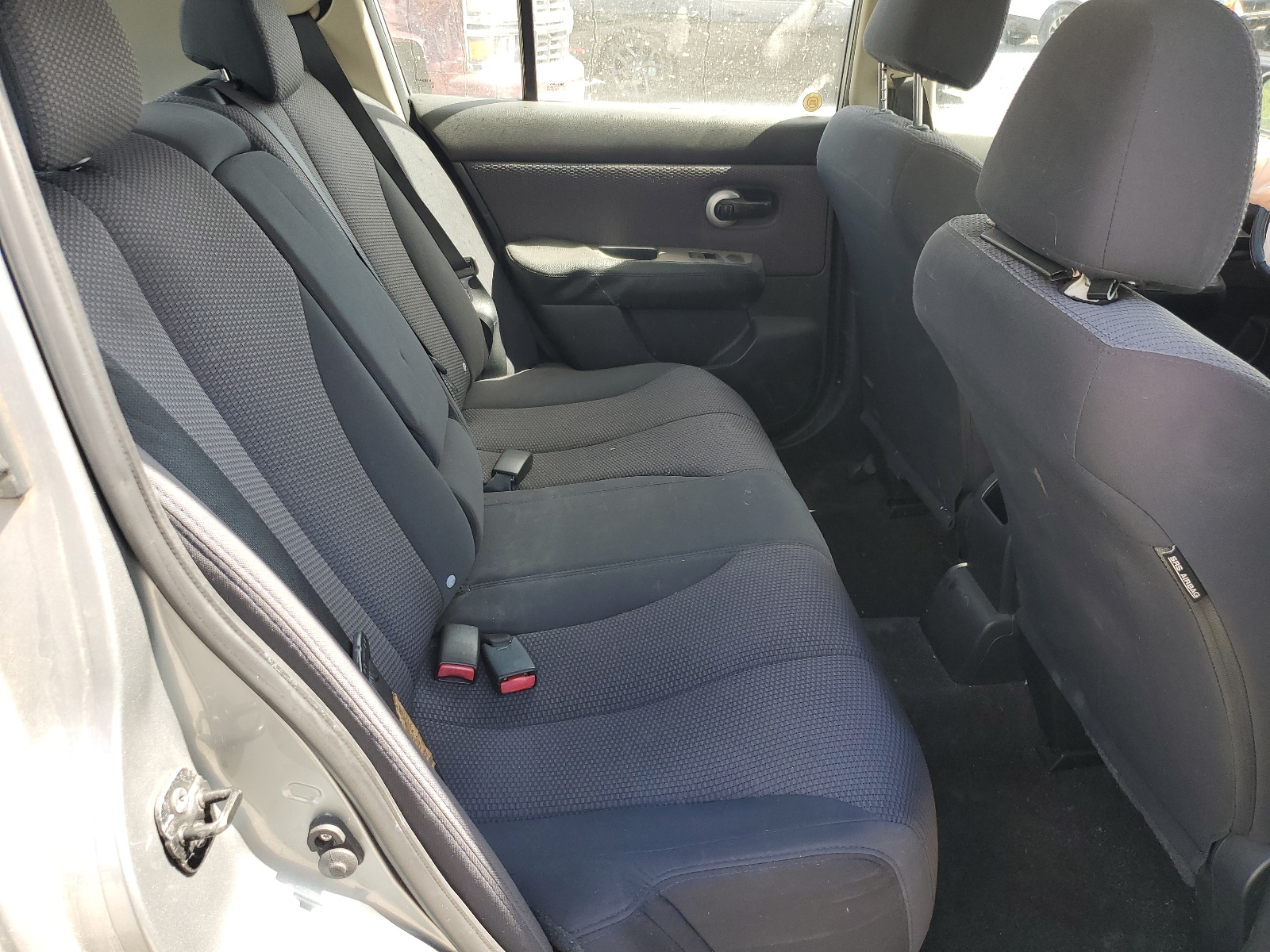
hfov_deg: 67.3
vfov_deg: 53.1
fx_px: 954
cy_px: 476
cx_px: 635
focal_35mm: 26
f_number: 1.5
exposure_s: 1/270
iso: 50
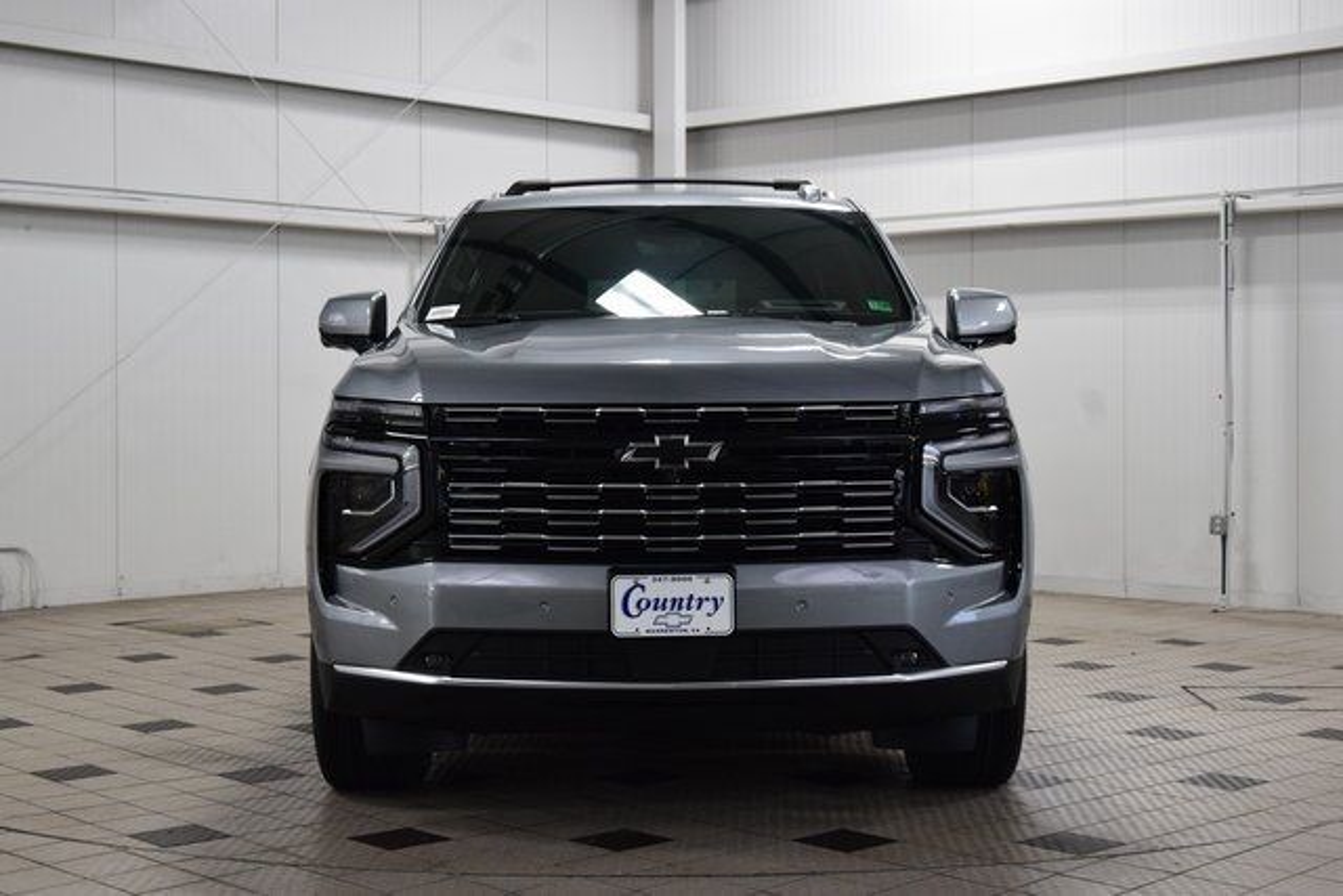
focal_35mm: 54
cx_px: 672
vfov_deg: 25.1
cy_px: 448
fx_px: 2015
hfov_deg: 36.9
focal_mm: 36
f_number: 8
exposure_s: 1/60
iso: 1600
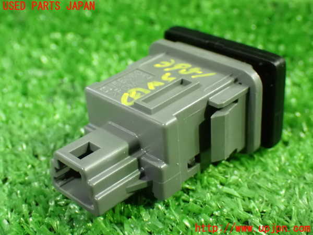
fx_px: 524
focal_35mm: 58
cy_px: 118
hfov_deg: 33.2
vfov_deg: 25.2
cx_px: 156
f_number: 3.5
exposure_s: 1/40
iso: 1600
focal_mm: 10.35
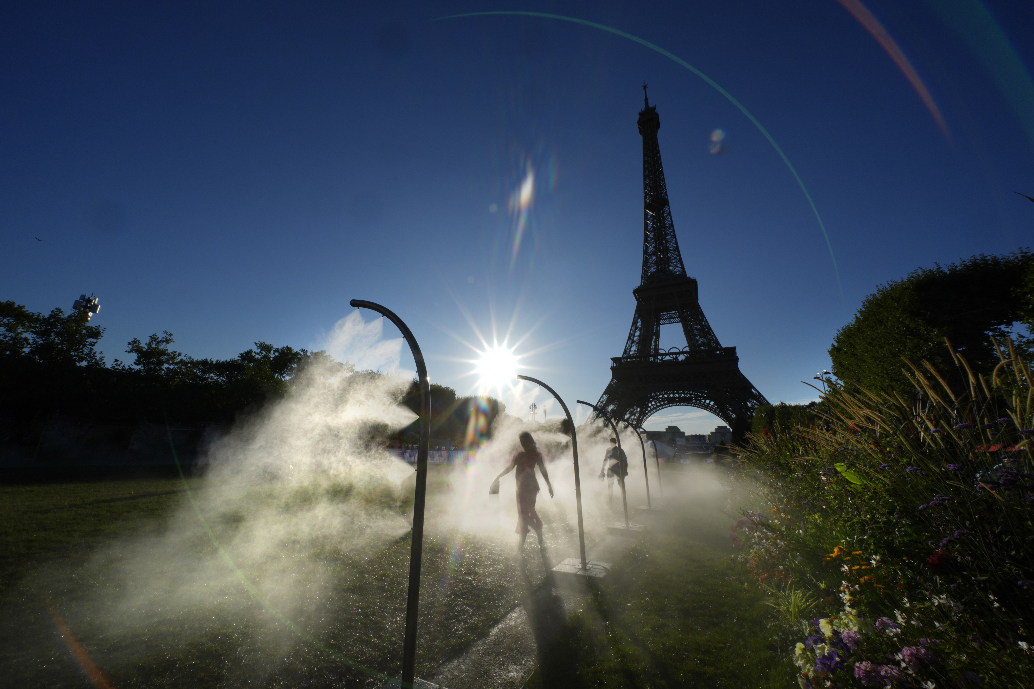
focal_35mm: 12
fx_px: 345
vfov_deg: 90.0
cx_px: 517
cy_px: 344
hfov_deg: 112.6
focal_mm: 12
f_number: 22
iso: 200
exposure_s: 1/200
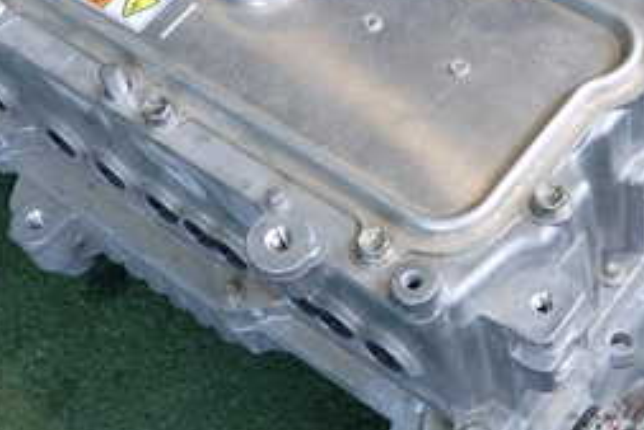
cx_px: 379
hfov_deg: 27.3
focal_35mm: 74
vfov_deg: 18.4
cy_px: 168
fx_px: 1324
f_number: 2.3
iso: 200
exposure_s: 1/80
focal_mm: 5.4
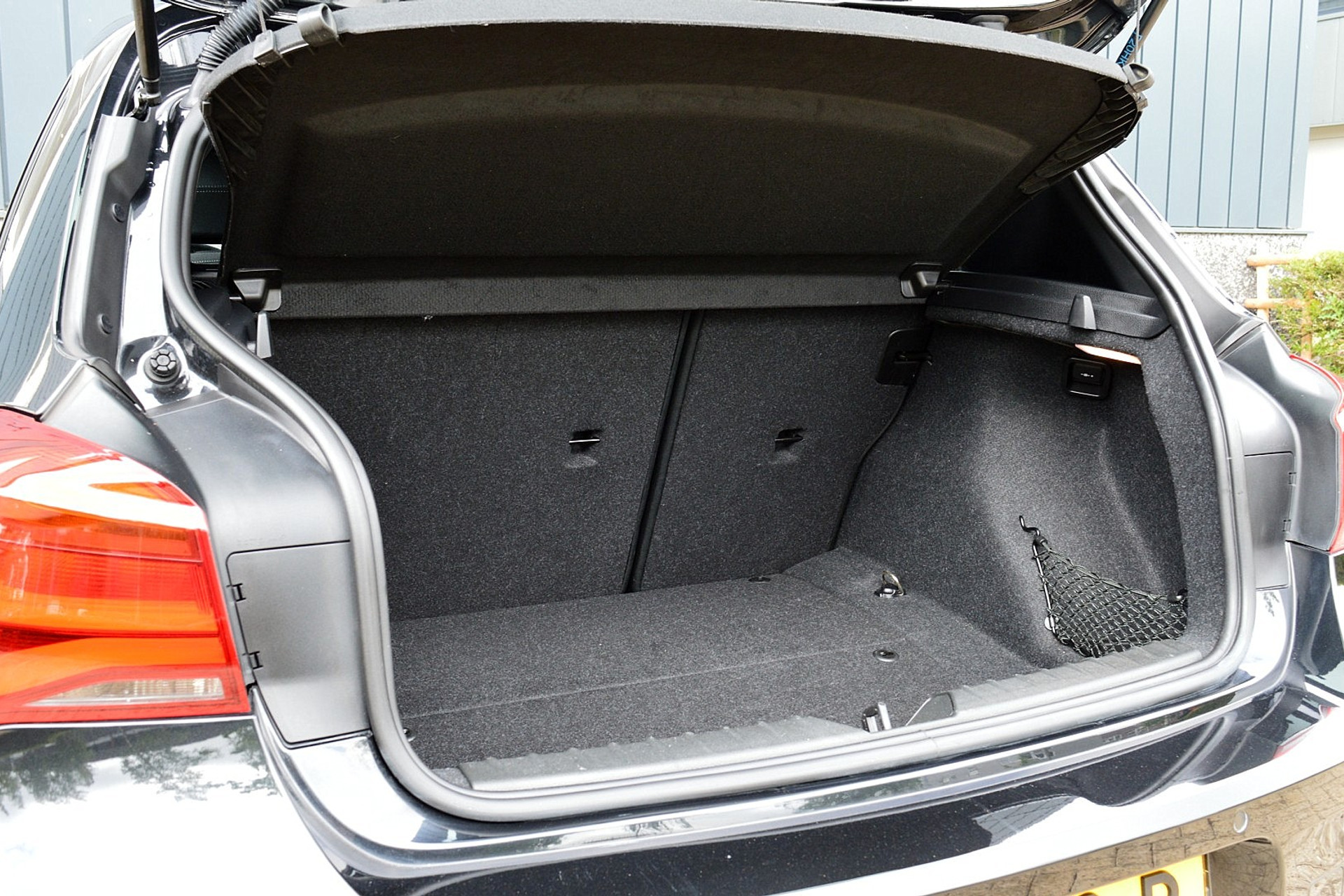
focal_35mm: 34
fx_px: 1288
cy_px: 448
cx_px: 672
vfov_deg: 38.4
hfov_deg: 55.1
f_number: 8
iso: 640
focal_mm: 23
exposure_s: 1/60
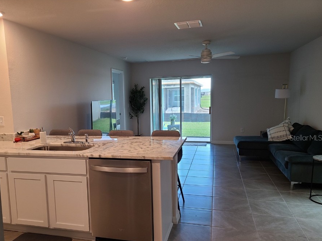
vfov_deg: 46.7
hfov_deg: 59.7
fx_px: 279
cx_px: 138
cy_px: 138
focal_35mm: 30
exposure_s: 1/60
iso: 100
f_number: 1.8
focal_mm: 5.4
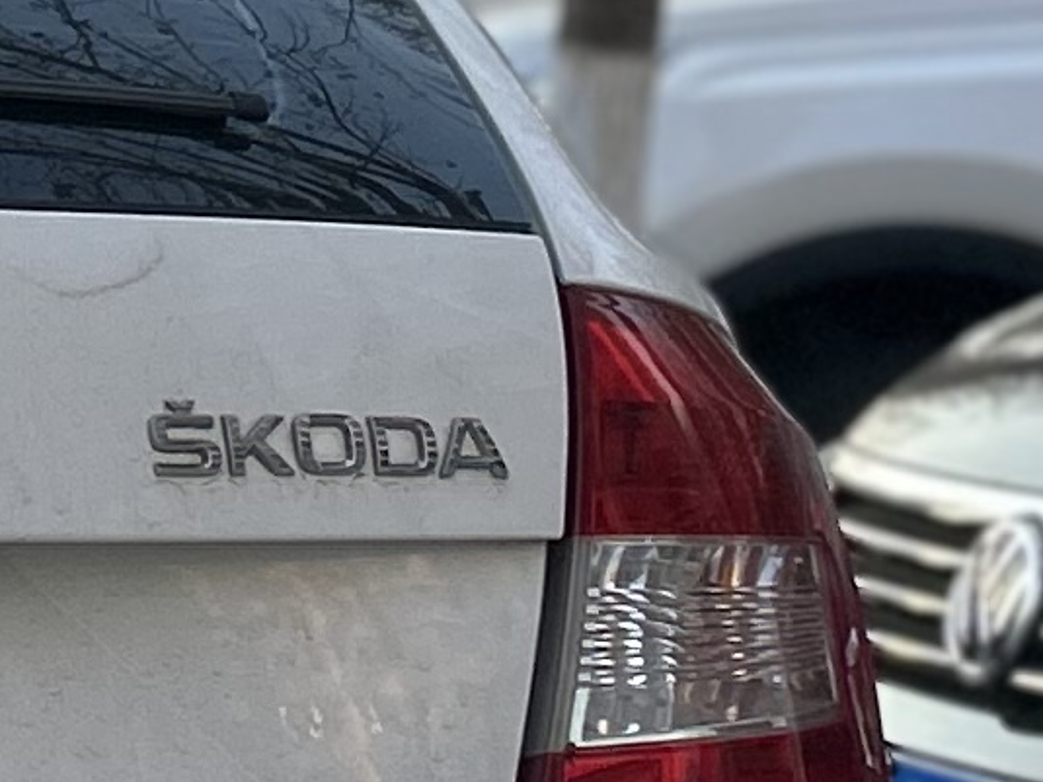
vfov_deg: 7.5
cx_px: -985
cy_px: -199
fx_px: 5904
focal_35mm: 196
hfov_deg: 9.5
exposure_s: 1/982
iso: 50
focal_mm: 5.7
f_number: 1.5
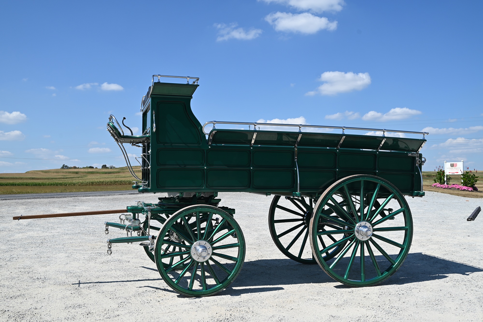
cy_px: 161
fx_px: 483
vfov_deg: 36.9
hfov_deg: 53.1
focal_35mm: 36
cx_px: 242
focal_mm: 36
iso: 100
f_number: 8
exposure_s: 1/400
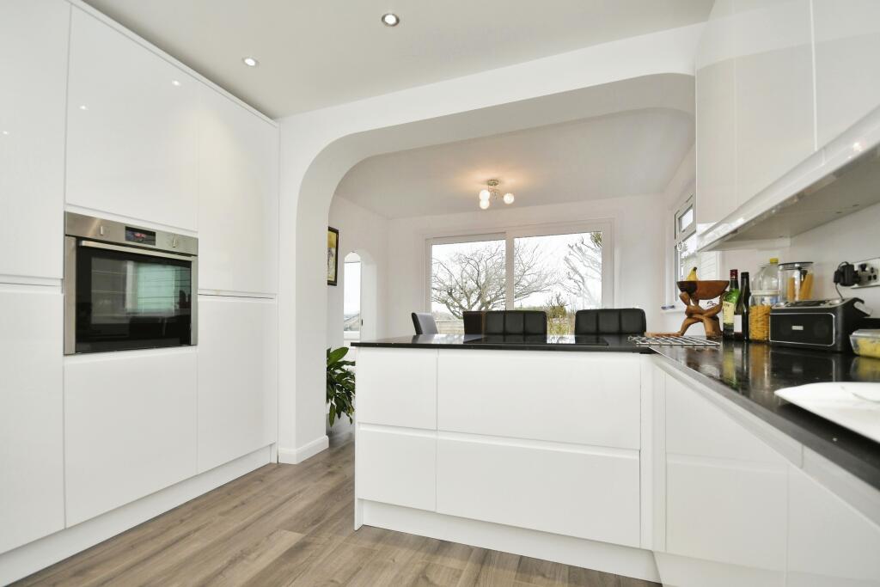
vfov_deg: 77.3
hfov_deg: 100.4
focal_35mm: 15
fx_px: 367
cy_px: 294
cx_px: 440
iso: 400
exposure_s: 1/60
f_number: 8
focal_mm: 10
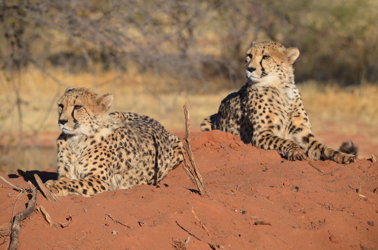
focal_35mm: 315
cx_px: 189
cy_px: 125
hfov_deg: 6.6
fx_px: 3301
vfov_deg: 4.3
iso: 200
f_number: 7.1
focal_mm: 210
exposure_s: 1/800
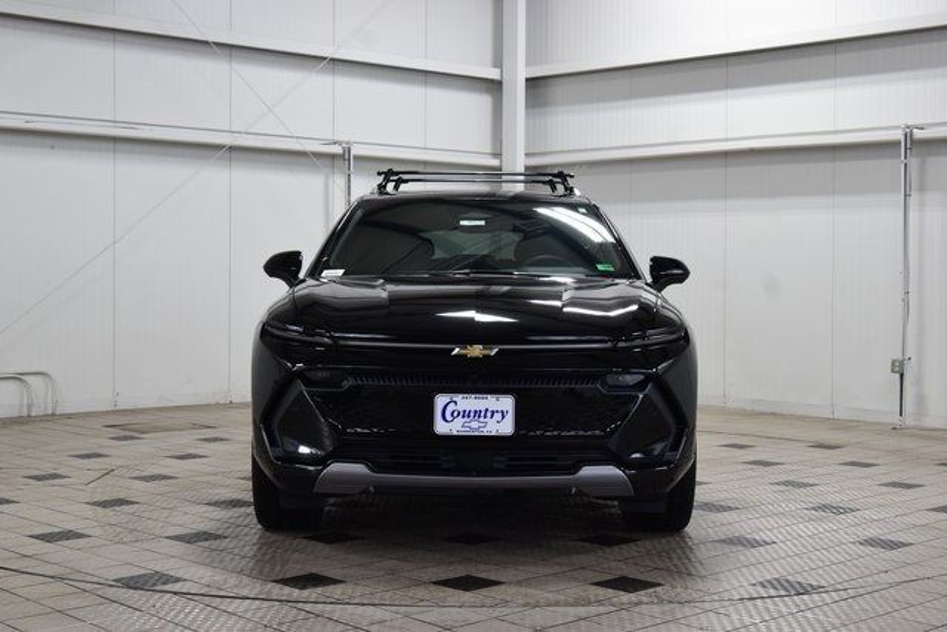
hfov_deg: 35.0
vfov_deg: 23.8
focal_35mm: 57
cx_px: 474
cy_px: 316
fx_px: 1500
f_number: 8
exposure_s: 1/60
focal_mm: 38
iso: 1600
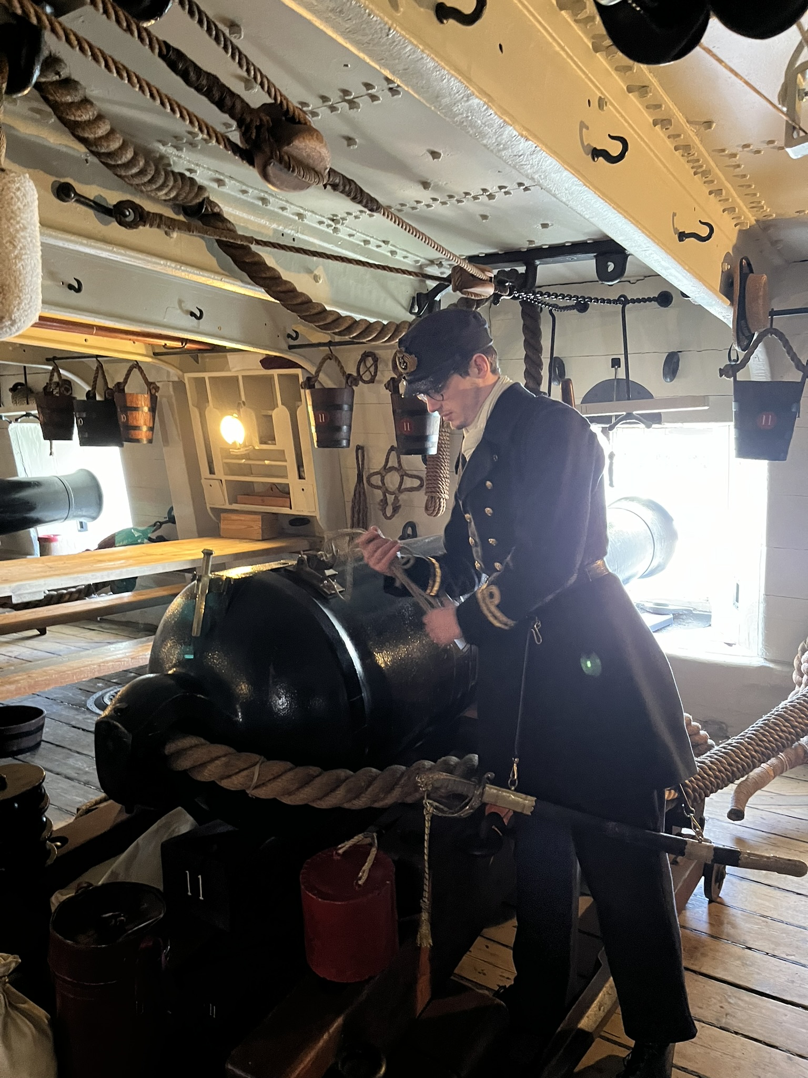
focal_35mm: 26
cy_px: 539
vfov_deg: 67.3
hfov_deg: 53.1
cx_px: 404
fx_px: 809
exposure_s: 1/25
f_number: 1.6
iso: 640
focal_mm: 5.1
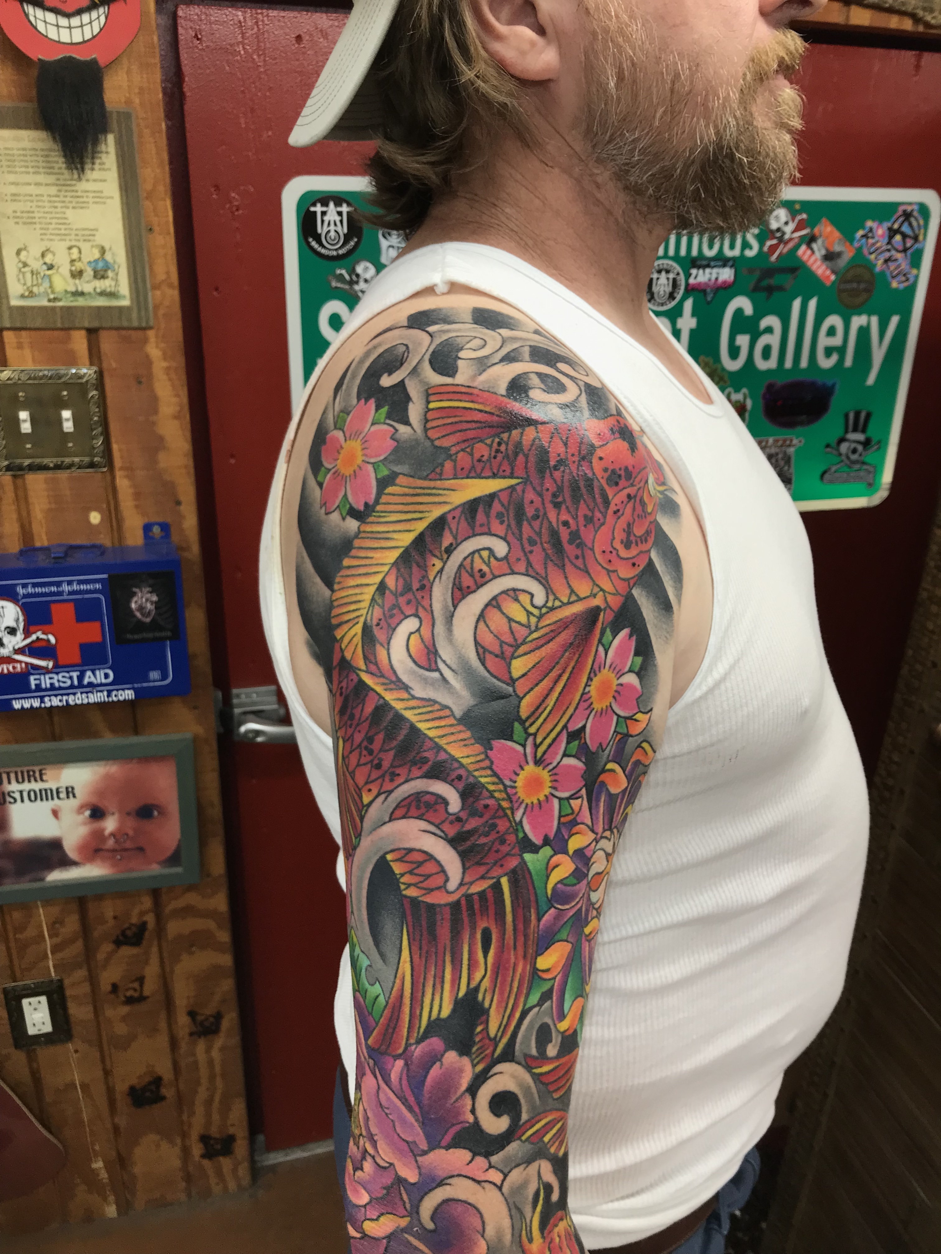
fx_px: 1015
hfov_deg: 49.7
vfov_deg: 63.4
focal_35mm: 28
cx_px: 470
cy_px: 627
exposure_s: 1/60
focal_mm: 3.99
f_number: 1.8
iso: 25
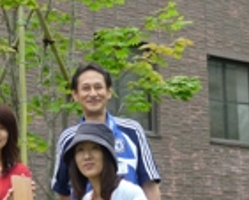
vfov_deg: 13.0
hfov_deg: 16.0
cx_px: 14
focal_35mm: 118
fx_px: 870
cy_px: 14
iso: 100
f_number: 3.9
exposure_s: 1/200
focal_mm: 6.7
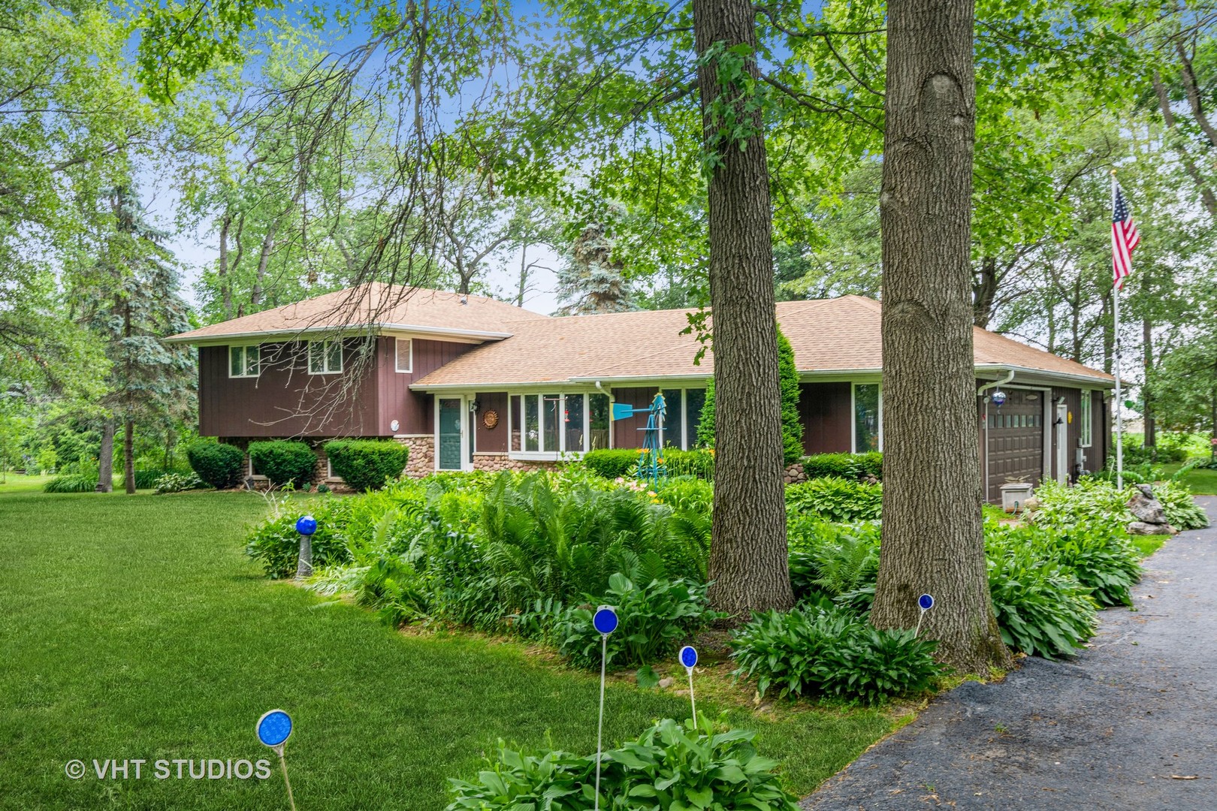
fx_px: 1217
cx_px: 608
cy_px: 406
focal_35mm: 36
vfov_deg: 36.9
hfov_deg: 53.1
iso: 100
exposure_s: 1/30
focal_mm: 24
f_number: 9
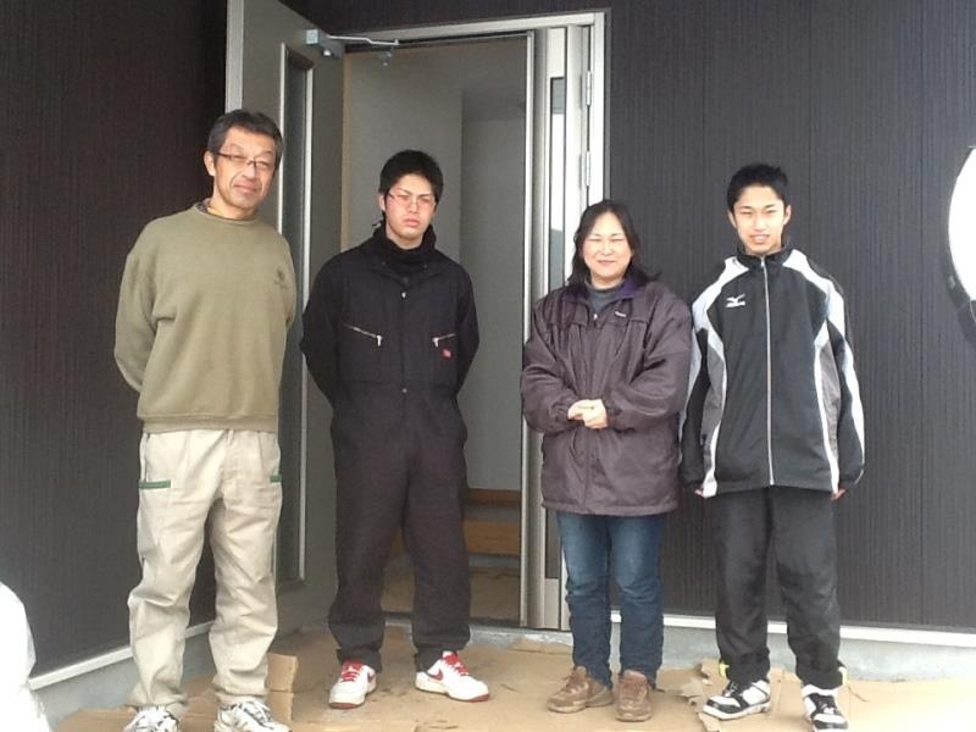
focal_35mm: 44
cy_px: 366
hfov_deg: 42.9
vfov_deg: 32.9
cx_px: 488
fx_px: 1241
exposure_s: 1/120
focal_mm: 2
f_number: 2.4
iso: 64
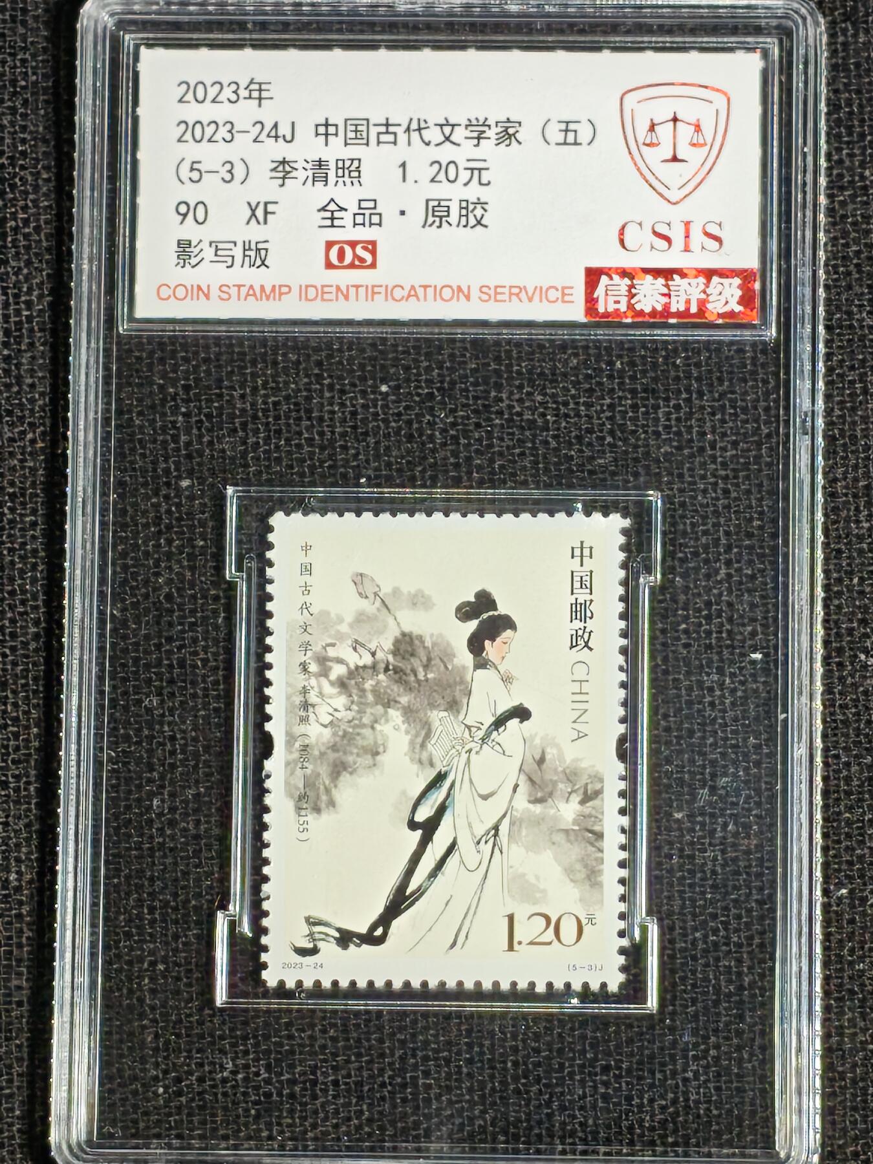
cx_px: 436
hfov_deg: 10.7
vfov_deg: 14.3
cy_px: 582
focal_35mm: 138
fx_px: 4640
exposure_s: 1/483
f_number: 1.5
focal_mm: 4.94
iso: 50
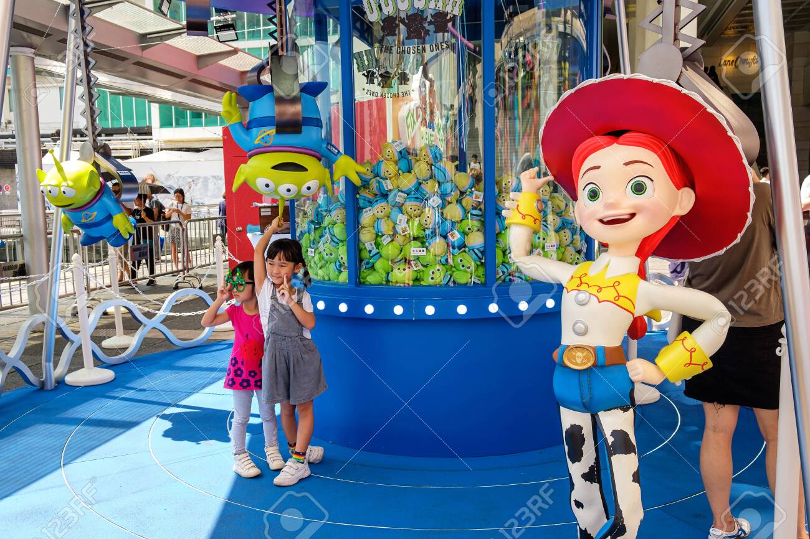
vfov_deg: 41.1
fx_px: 720
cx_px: 405
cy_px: 270
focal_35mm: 32
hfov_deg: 58.7
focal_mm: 21.4
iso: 100
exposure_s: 1/105
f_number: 6.4
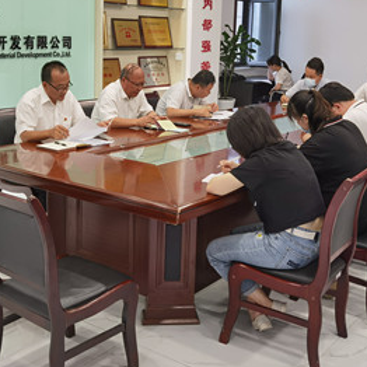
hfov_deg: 34.6
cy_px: 130
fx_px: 588
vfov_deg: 34.4
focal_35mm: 49
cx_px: 165
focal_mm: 6.71
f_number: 1.9
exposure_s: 1/50
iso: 100
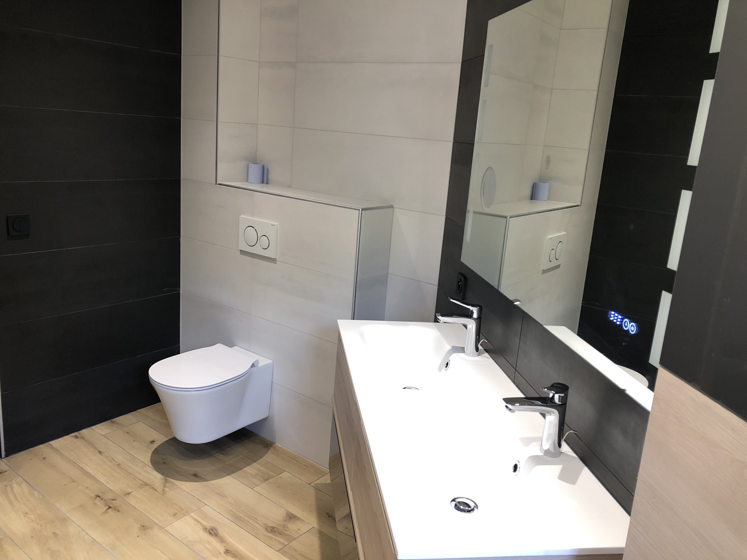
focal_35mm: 28
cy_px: 280
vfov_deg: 49.7
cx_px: 374
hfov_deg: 63.4
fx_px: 604
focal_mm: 3.99
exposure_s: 1/20
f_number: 1.8
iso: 32
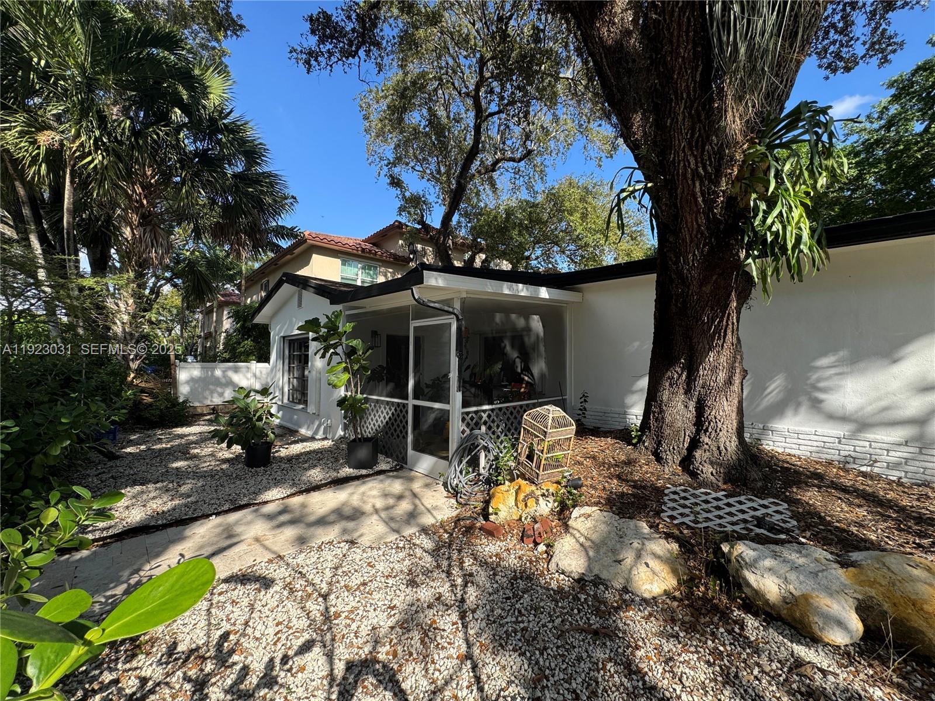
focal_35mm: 14
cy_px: 350
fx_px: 378
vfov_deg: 85.7
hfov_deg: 102.1
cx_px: 468
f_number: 2.2
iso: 40
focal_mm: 2.22
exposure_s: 1/561
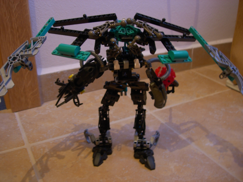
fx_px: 267
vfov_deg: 37.7
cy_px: 91
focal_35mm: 38
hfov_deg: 49.0
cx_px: 122
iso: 64
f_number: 2.8
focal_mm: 7.8
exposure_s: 1/4
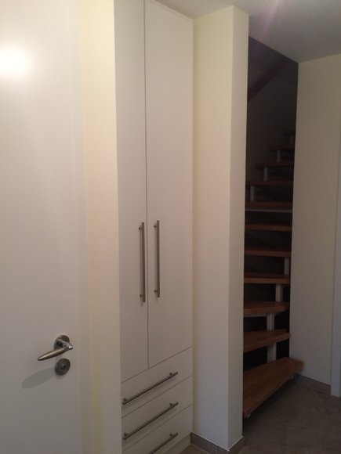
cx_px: 170
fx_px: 381
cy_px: 227
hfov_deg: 48.2
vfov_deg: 61.7
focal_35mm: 29
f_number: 2.2
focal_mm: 4.15
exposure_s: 1/33
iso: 100
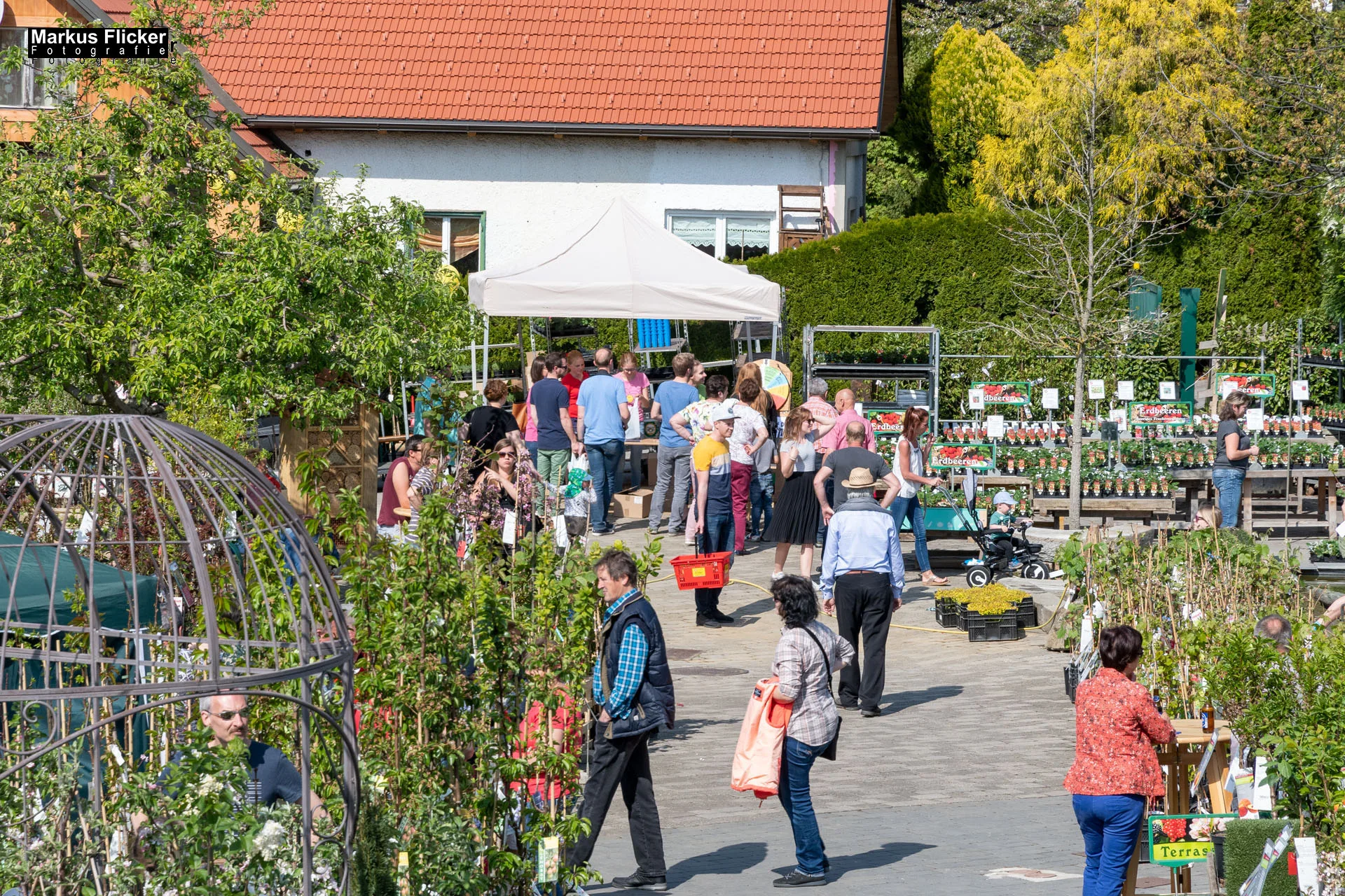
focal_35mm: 120
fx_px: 4483
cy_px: 448
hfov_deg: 17.1
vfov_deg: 11.4
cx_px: 672
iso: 200
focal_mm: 80
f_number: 10
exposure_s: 1/320
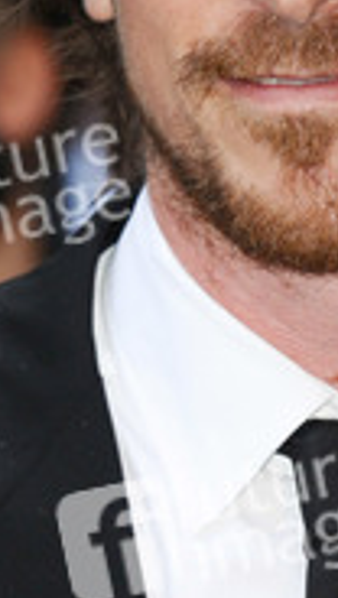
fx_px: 7049
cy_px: 39
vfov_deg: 4.9
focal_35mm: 444
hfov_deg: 2.7
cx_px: 320
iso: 320
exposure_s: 1/200
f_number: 4
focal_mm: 130
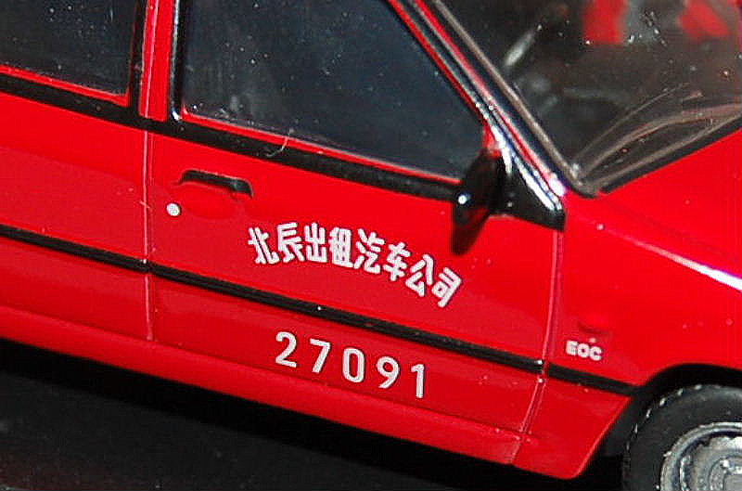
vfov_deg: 36.7
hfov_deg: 53.2
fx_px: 740
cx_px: 371
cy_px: 246
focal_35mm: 36
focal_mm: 24
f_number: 4
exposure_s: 1/60
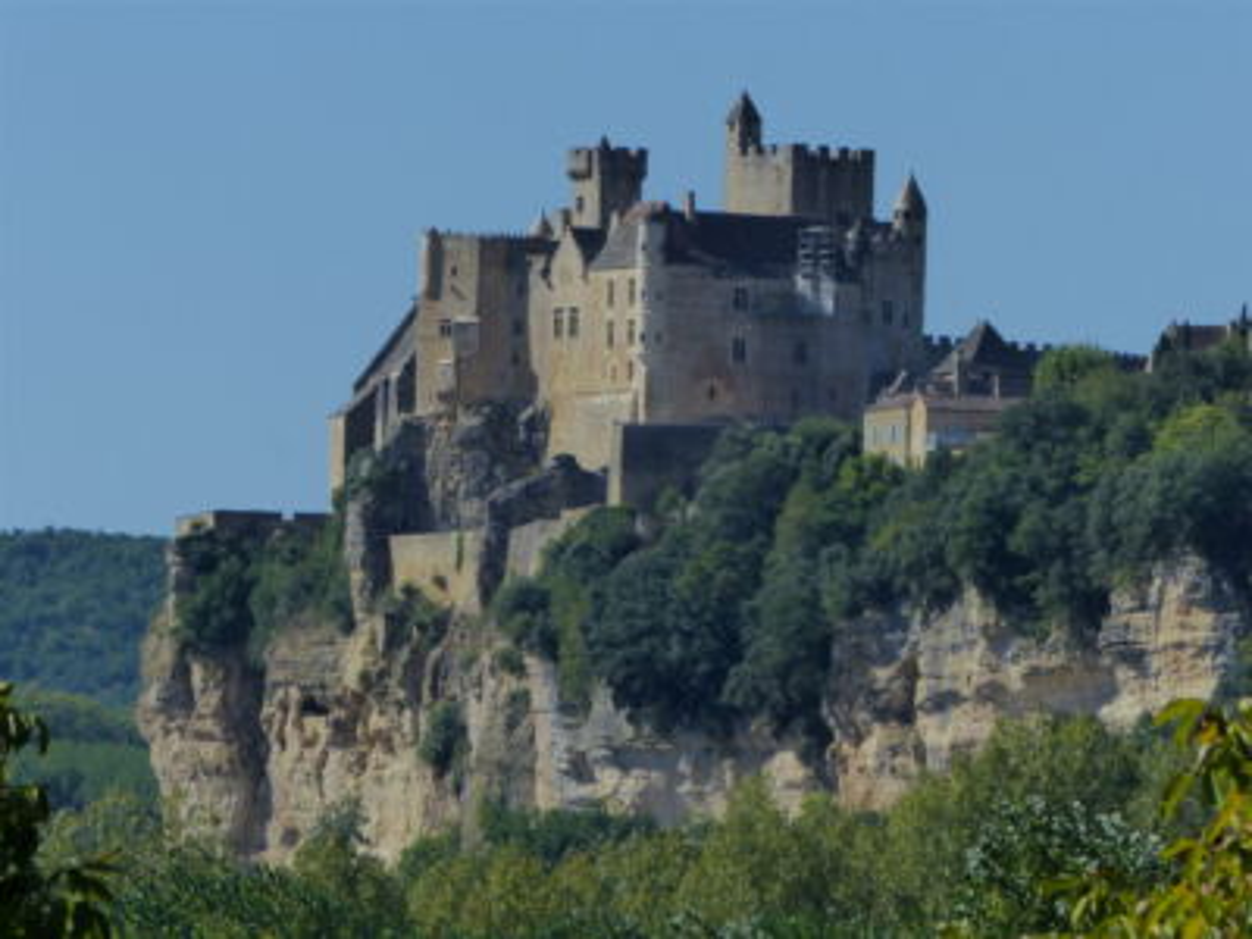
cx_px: 626
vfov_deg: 2.9
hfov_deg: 3.8
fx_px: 18627
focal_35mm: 515
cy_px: 470
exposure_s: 1/800
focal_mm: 92.7
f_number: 8
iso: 200
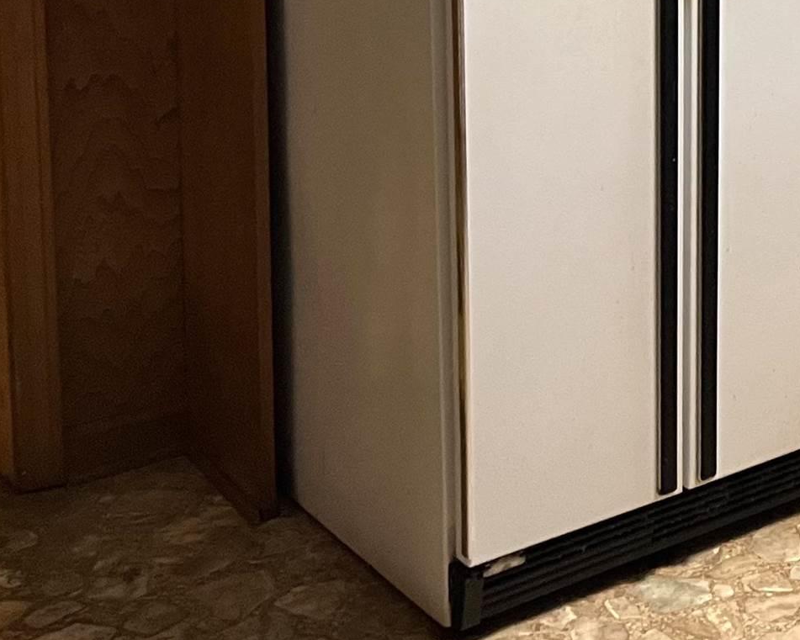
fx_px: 1942
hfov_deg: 19.8
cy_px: -159
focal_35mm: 82
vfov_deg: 17.7
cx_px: 1233
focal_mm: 5.7
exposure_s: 1/60
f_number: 1.5
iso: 250
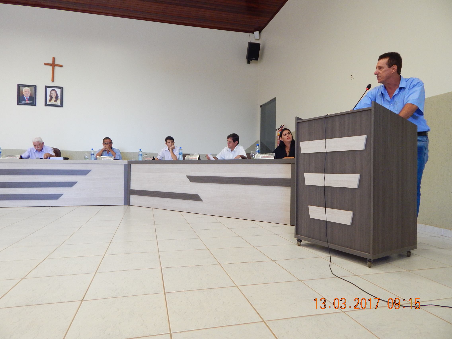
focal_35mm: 22
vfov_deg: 61.1
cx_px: 226
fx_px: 287
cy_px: 170
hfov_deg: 76.4
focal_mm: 4
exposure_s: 1/30
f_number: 3
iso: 220
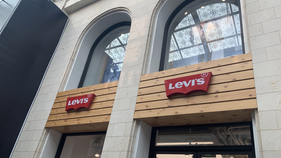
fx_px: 216
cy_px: 94
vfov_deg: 40.0
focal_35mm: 29
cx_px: 144
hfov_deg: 66.1
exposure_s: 1/396
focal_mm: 4.25
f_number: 1.8
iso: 25
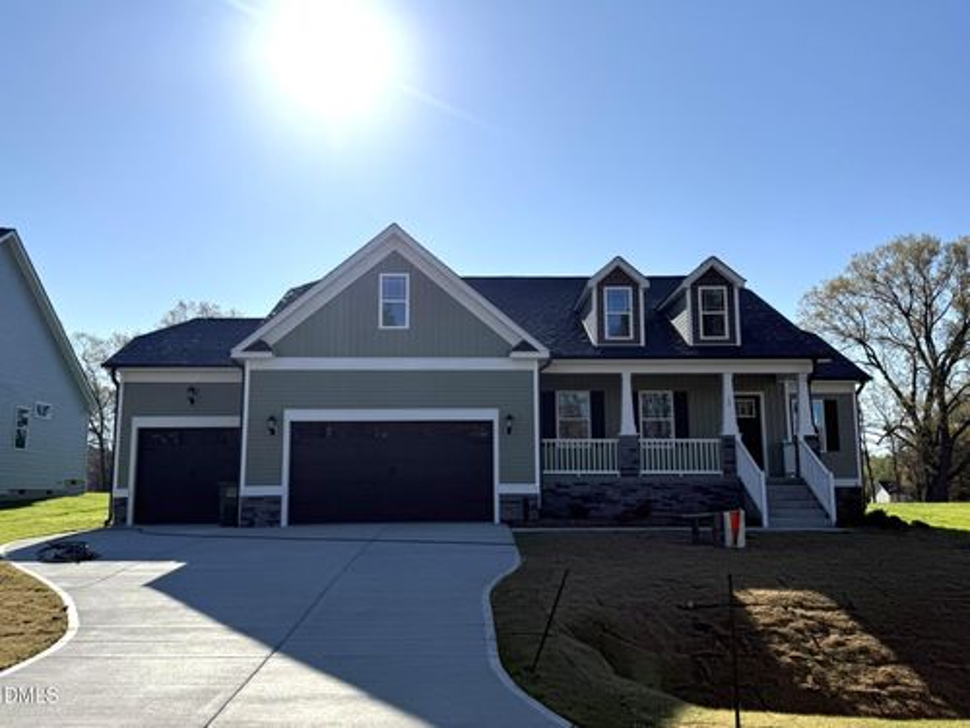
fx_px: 869
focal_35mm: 31
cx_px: 485
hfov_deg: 58.4
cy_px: 364
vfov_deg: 45.4
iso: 80
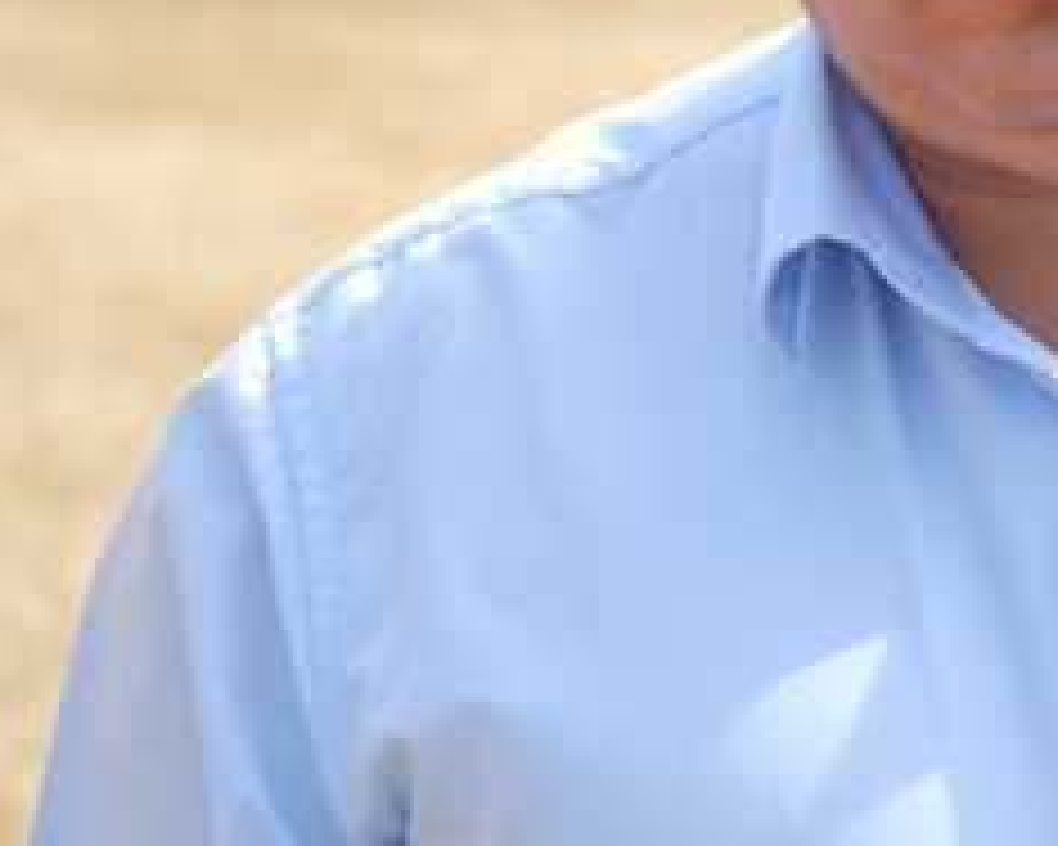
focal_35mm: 471
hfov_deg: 4.1
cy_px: 27
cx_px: 1243
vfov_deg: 3.3
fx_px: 14764
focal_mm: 105
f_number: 5.6
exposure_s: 1/250
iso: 200
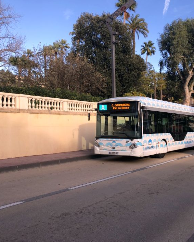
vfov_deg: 49.1
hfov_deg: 39.6
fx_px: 266
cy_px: 122
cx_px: 130
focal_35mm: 37
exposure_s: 1/489
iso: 20
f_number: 1.8
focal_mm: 4
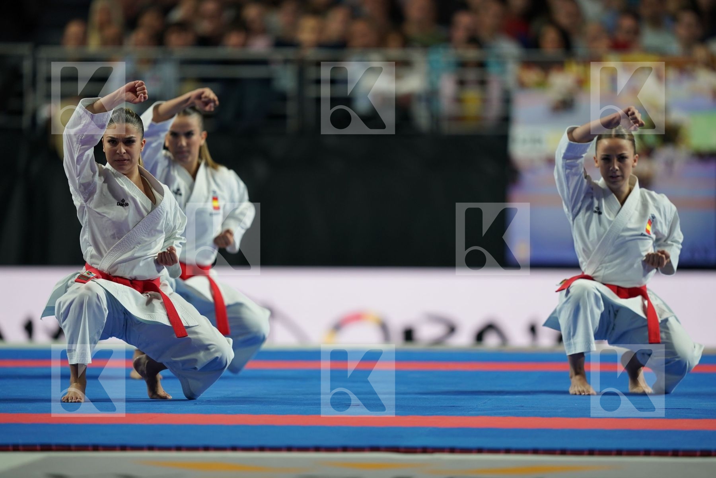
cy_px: 239
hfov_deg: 5.2
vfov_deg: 3.4
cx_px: 358
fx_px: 7955
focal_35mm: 400
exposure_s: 1/500
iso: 800
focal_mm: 400
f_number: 2.8
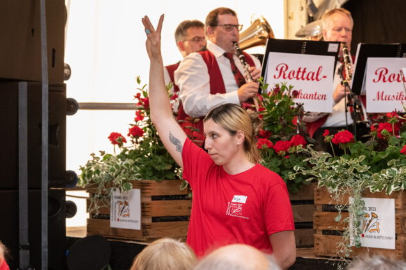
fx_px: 1443
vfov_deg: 10.7
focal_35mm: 128
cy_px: 136
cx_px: 203
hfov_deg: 16.0
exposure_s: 1/125
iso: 3600
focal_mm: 125
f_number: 8
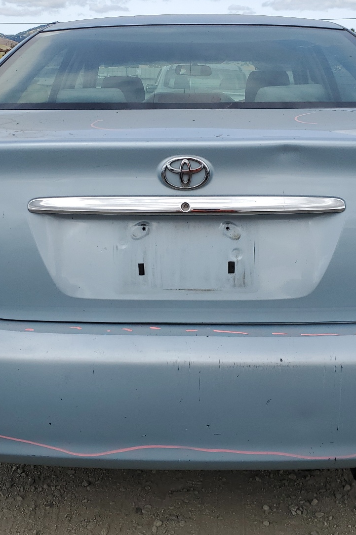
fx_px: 593
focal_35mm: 40
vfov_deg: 48.5
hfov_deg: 33.4
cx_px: 185
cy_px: 269
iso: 50
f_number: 1.5
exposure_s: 1/3333
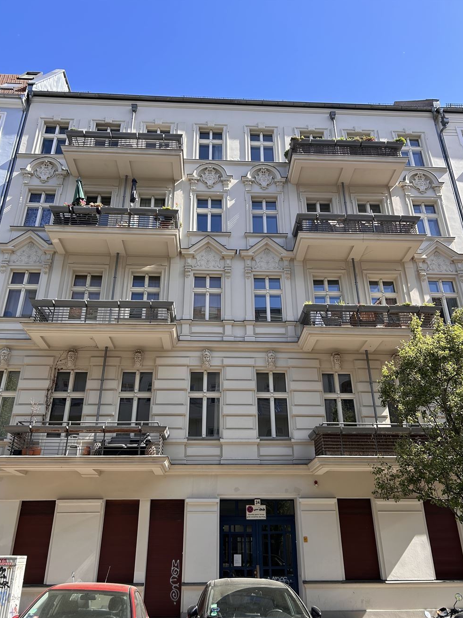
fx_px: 482
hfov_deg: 51.3
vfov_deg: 65.3
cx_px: 234
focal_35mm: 27
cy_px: 319
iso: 50
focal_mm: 5.7
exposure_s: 1/1147
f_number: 1.5
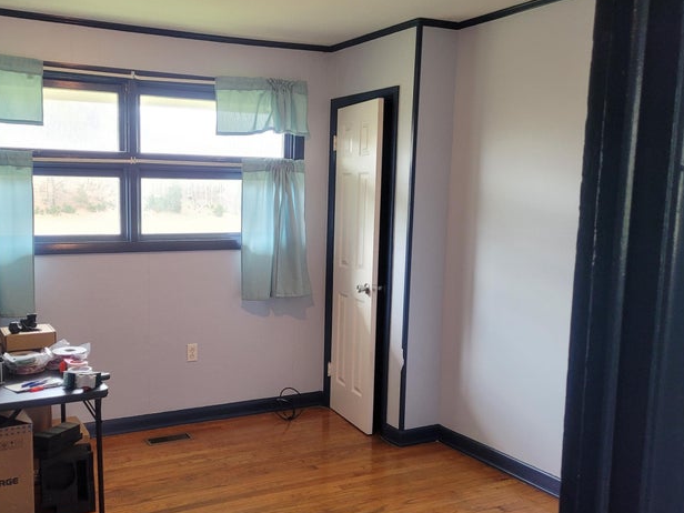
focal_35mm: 36
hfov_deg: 50.8
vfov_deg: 39.5
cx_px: 250
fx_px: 711
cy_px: 308
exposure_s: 1/120
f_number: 1.8
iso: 200
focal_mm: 5.4
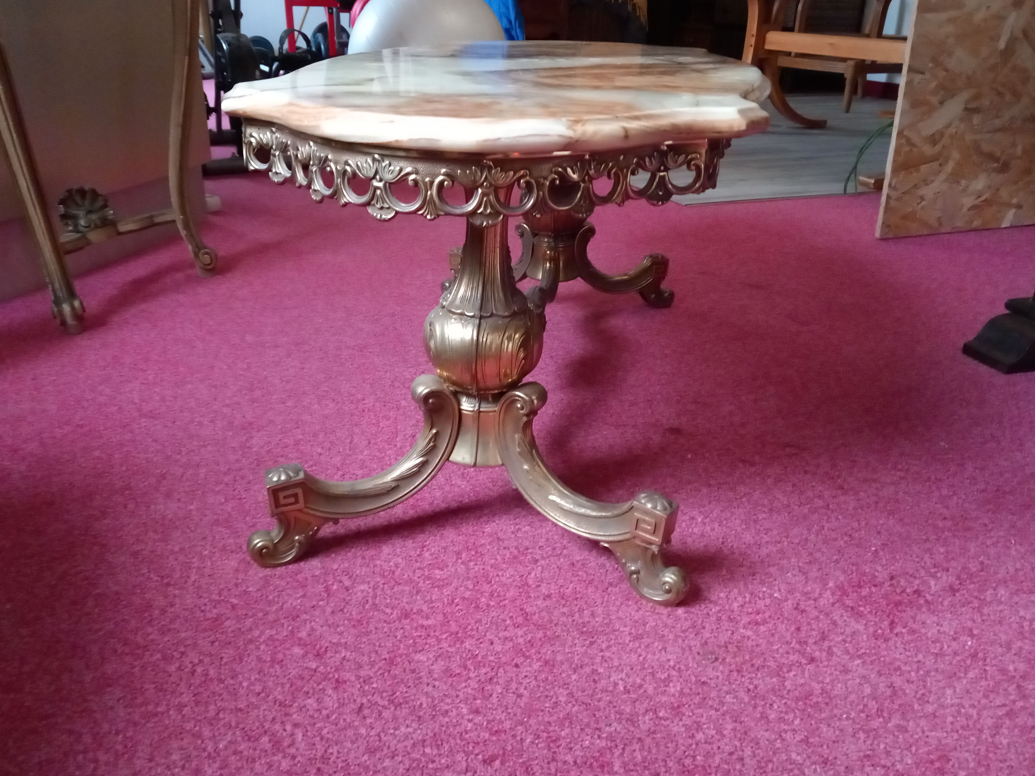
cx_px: 504
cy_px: 384
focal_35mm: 28
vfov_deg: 49.7
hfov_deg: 63.4
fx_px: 837
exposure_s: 1/14.3
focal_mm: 4
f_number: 1.8
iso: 800
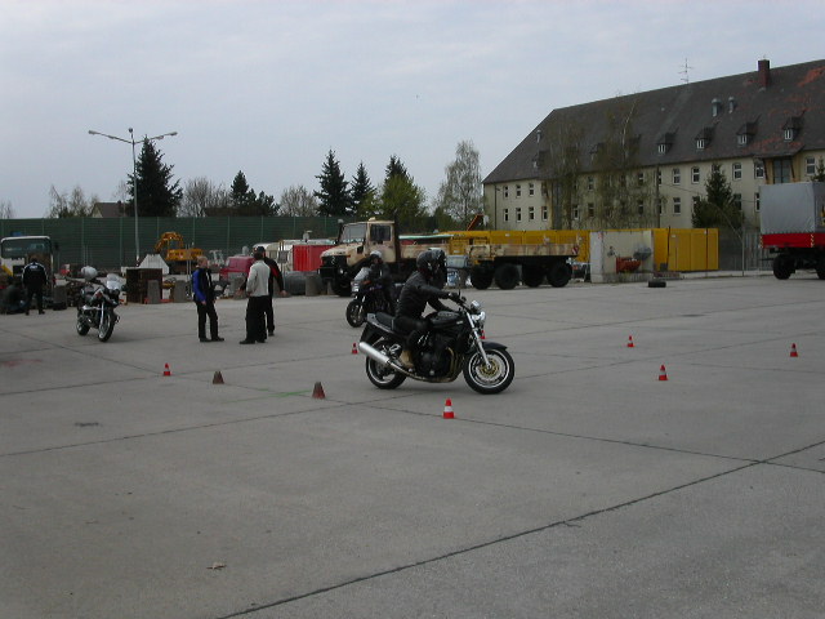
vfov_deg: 37.7
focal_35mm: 38
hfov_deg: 49.0
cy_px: 310
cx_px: 412
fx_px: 906
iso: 100
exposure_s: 1/350
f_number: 8
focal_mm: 7.8
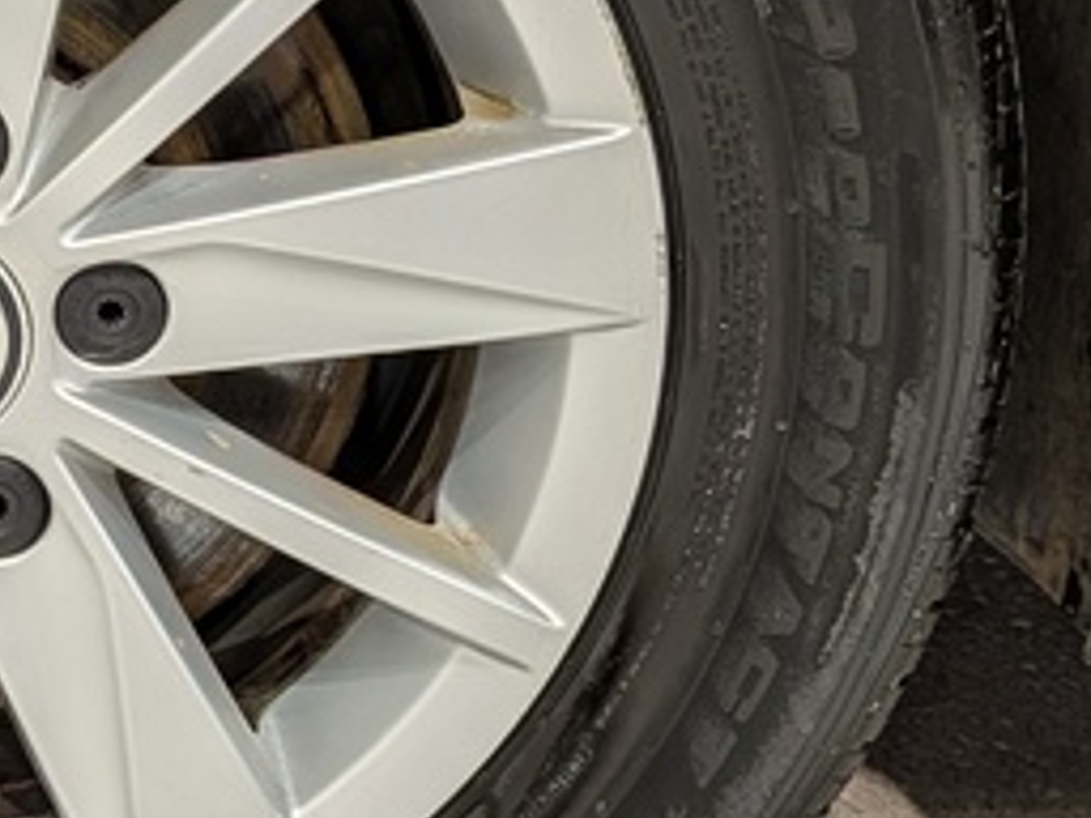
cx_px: -85
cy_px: 358
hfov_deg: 19.6
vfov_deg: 15.4
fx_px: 3026
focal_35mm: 96
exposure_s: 1/194
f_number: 1.7
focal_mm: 4.53
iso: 28
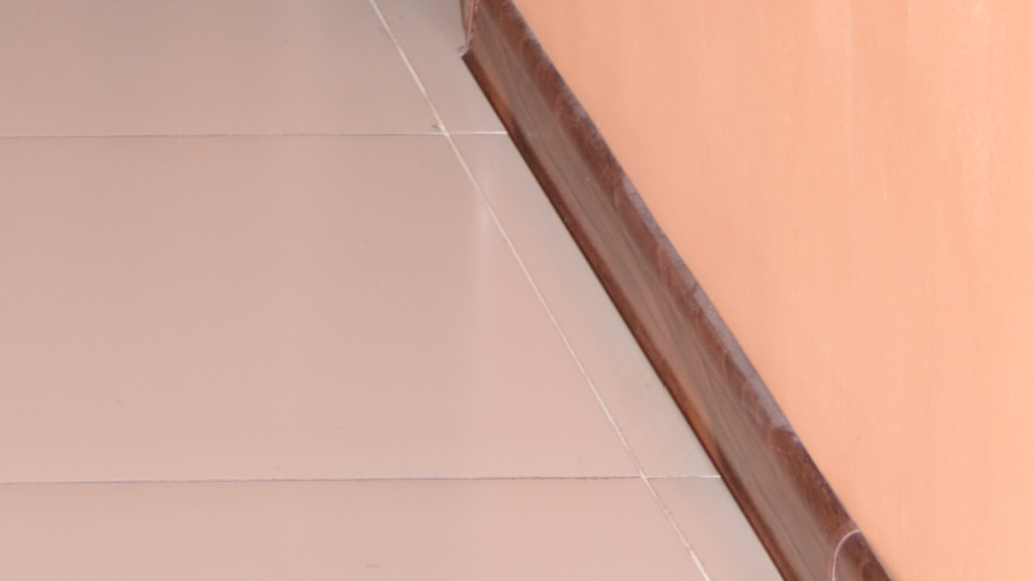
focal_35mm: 242
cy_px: -1734
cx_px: -132
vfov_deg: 4.6
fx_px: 6628
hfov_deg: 8.8
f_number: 4
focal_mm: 40
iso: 100
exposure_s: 1/100
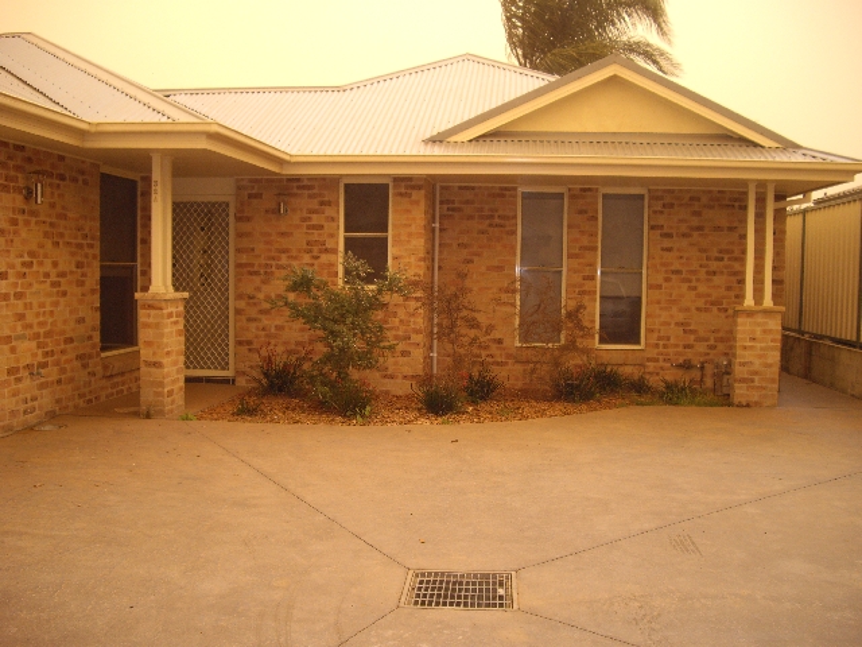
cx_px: 431
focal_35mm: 38
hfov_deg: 49.0
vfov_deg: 37.7
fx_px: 946
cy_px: 324
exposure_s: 1/320
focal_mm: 7.9
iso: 100
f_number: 2.8
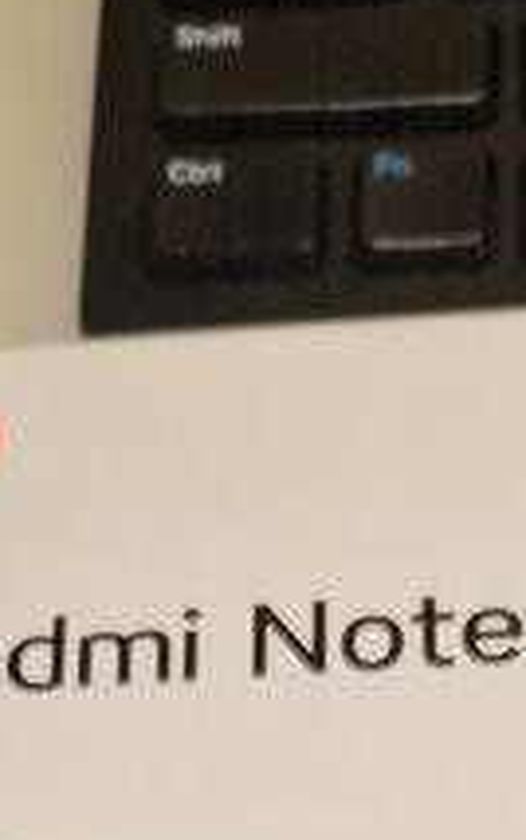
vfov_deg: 16.8
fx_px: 2222
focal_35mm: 97
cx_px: 342
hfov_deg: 13.5
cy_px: 1619
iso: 94
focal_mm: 5.4
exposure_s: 1/50
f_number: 1.8
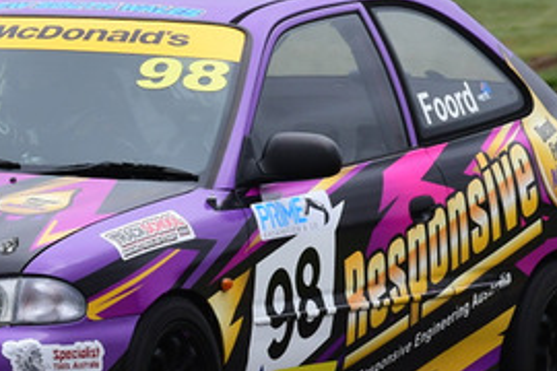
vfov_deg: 0.9
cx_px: -80
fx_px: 23361
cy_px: 64
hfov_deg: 1.4
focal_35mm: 1510
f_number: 11
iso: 640
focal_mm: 340
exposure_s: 1/640
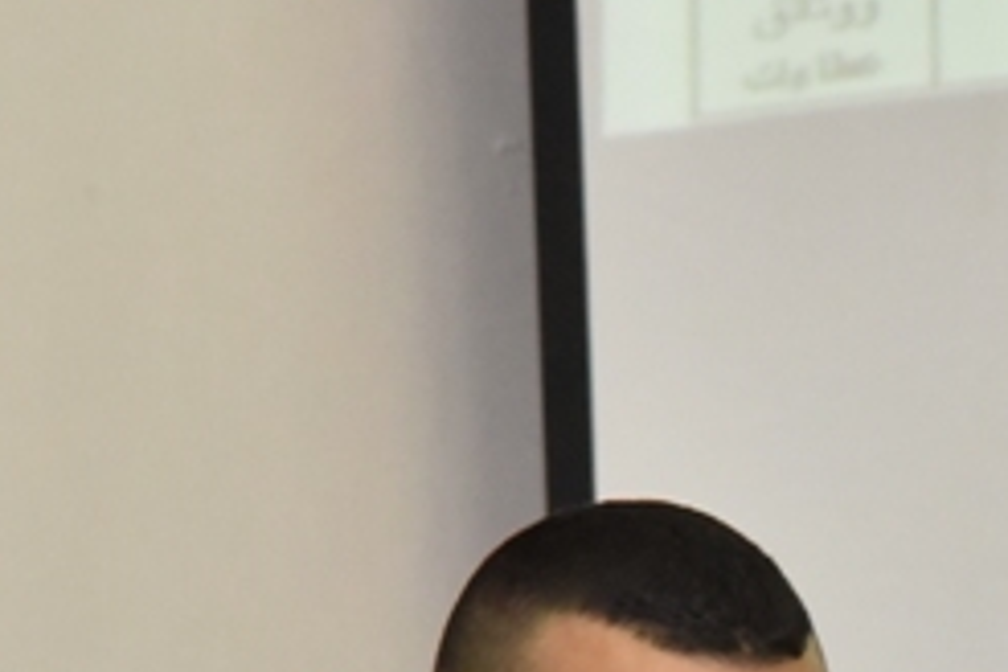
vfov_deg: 2.9
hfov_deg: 4.4
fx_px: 13075
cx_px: 1012
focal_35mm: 467
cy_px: 1207
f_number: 6.3
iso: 2500
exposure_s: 1/250
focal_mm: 112
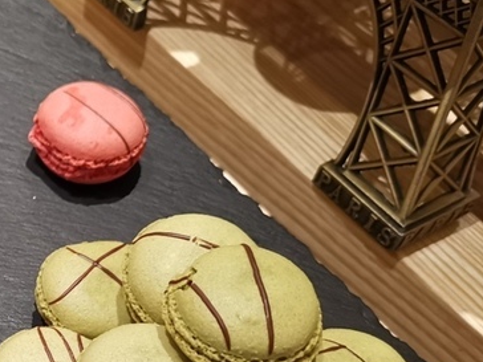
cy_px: 353
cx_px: -68
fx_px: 879
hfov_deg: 27.7
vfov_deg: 22.5
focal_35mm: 63
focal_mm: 3.95
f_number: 1.8
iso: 500
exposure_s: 1/40
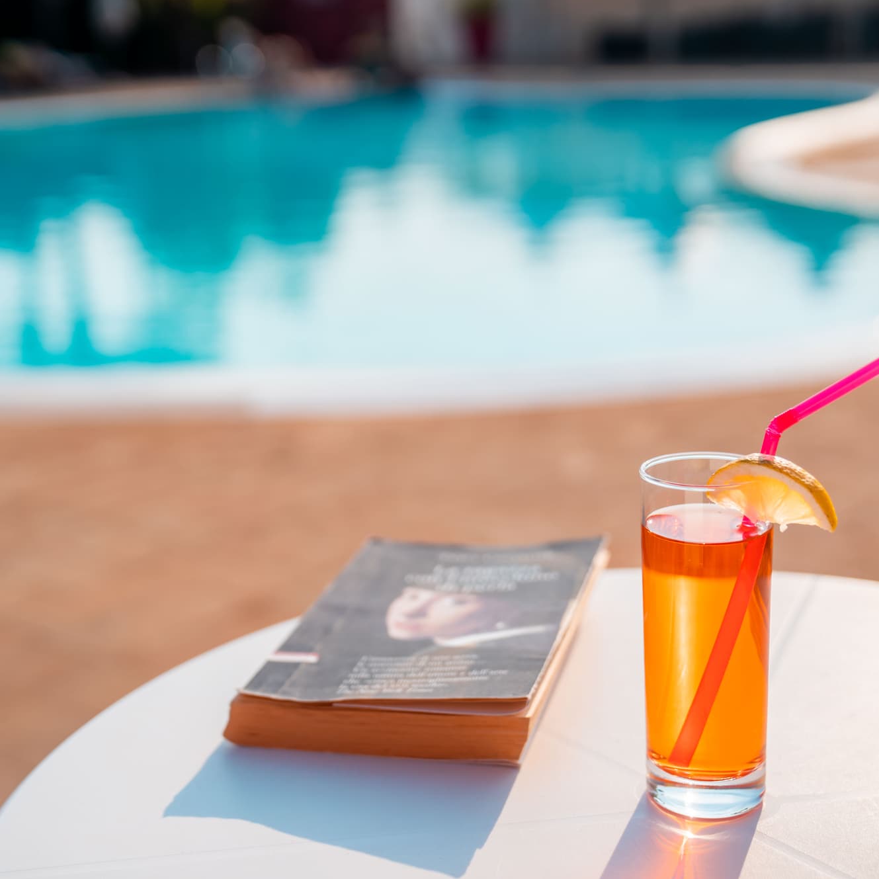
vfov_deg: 31.1
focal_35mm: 55
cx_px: 439
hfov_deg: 31.1
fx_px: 1580
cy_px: 439
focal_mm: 43
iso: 100
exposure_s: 1/2500
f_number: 2.8
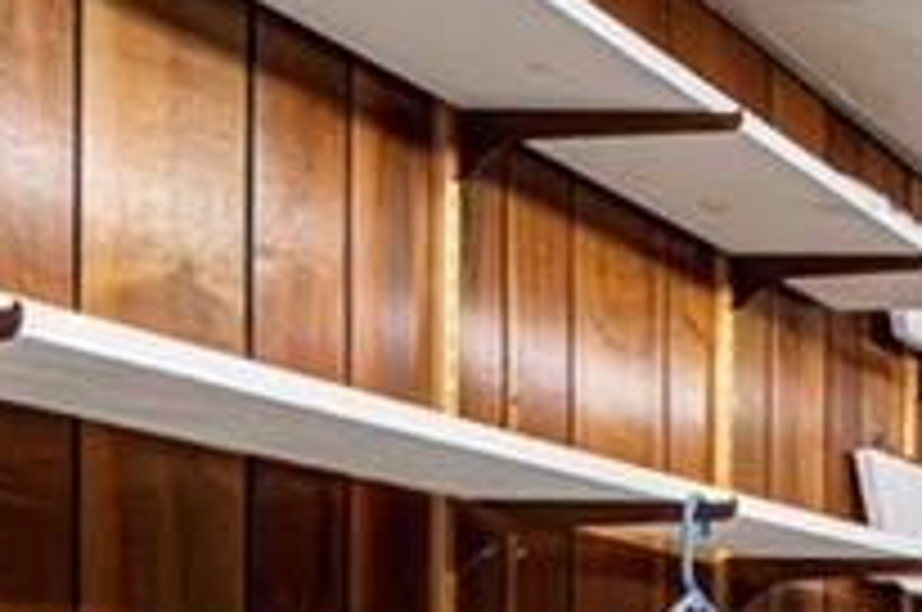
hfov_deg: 19.6
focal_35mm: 70
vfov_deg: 18.2
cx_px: 1741
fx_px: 1790
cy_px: 767
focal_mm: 14
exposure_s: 1/125
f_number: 8
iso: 10000
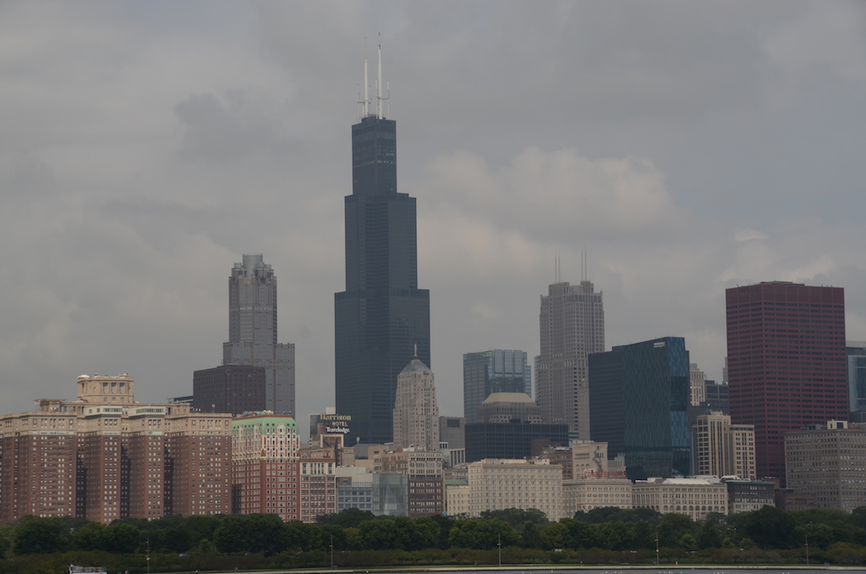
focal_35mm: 105
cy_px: 287
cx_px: 433
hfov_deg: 19.5
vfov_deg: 13.0
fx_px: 2520
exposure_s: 1/400
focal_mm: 70
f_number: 10
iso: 100
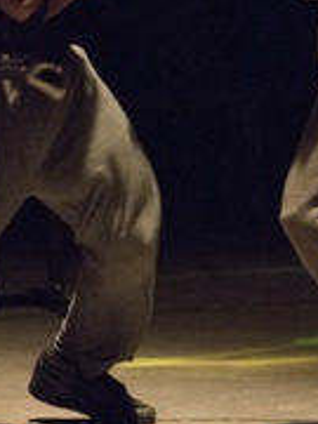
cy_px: 57
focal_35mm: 299
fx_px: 3662
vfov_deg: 6.6
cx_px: 246
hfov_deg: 5.0
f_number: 2.8
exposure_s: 1/200
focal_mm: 64
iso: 1600
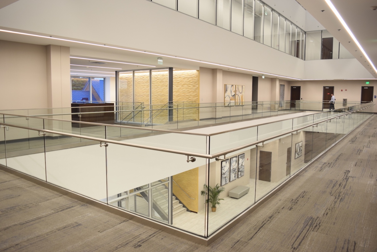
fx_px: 283
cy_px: 126
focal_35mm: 27
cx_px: 188
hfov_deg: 67.4
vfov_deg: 47.9
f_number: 4
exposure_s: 1/60
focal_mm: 18
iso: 400
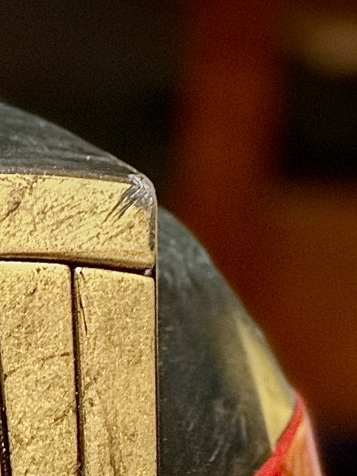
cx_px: -295
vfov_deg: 6.2
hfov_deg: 4.7
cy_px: 839
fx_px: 4275
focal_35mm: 311
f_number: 2.8
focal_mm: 9
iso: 640
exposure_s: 1/15
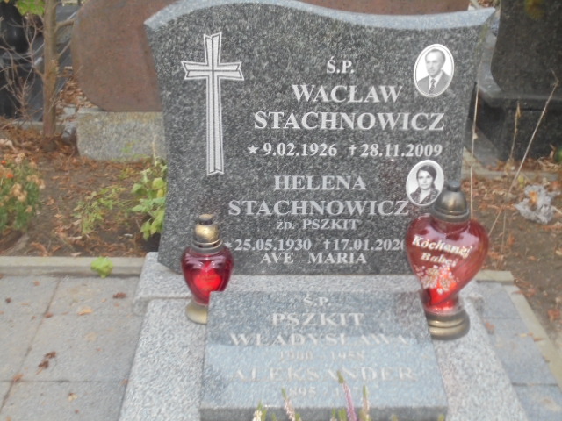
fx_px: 698
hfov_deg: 43.9
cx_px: 281
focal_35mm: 43
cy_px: 210
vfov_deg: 33.6
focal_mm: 7.8
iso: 400
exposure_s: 1/10
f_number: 4.5
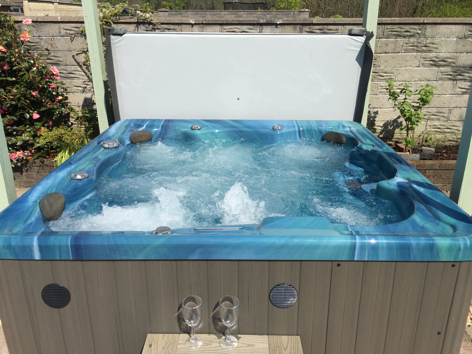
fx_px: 395
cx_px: 236
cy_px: 177
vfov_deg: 48.2
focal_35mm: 29
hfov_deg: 61.7
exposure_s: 1/2825
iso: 32
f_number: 2.2
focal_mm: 4.15
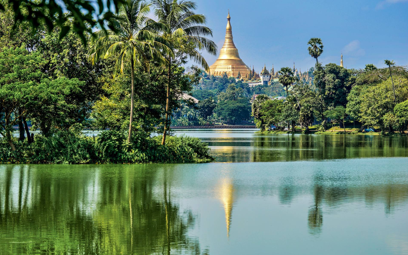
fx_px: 1712
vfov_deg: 8.5
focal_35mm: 154
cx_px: 204
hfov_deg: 13.6
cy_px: 125
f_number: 9
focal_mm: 150
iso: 100
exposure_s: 1/200
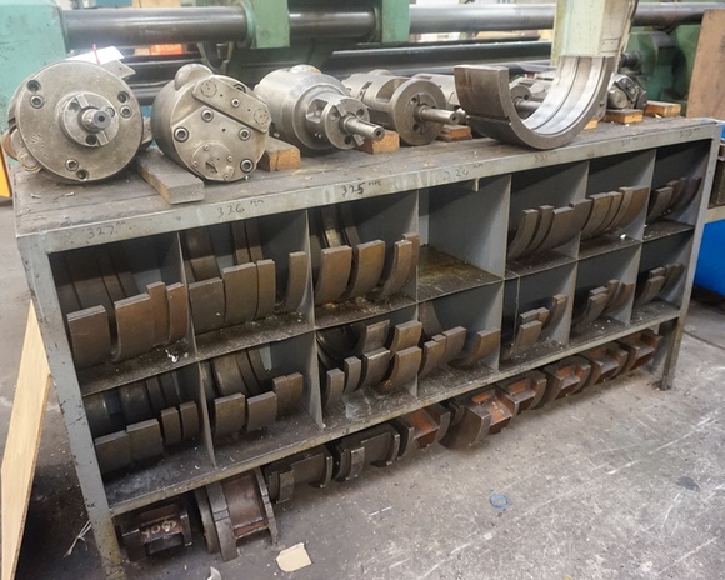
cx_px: 351
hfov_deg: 62.2
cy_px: 285
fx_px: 601
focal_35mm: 28
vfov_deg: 51.5
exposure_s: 1/20
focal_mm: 16
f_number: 3.5
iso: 3200
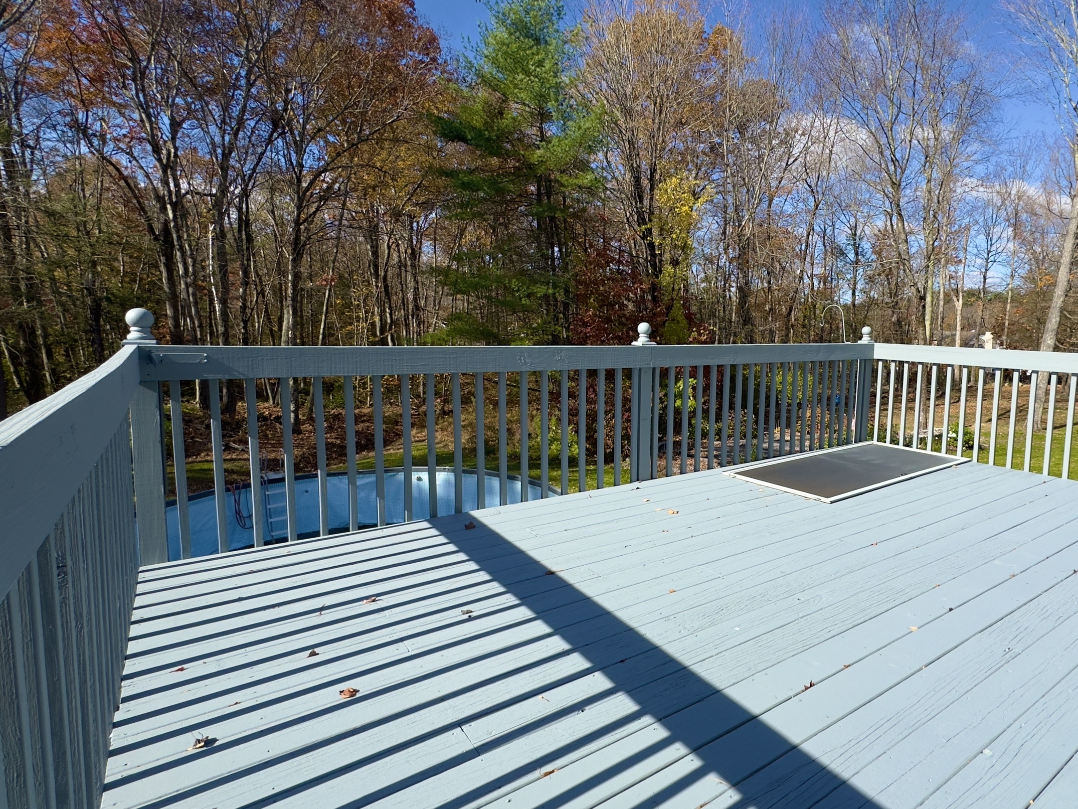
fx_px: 623
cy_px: 398
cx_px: 668
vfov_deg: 66.0
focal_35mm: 20
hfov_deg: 80.4
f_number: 2.2
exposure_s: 1/1449
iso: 50
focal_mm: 2.22
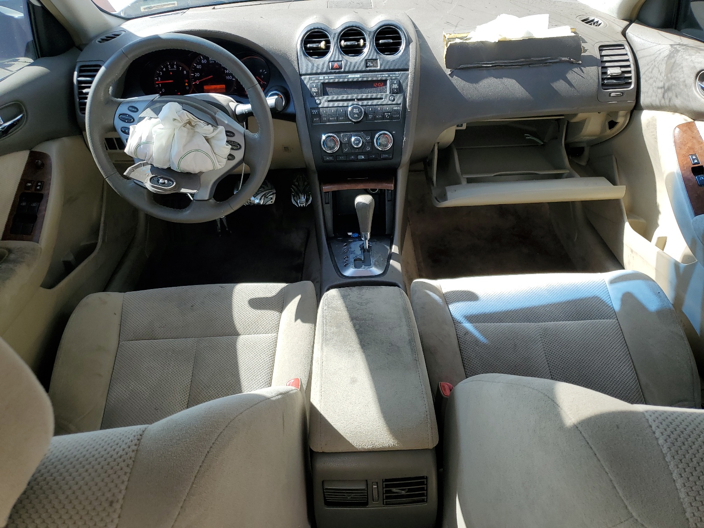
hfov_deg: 67.3
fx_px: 529
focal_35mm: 26
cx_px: 352
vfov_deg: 53.1
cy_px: 264
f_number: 1.5
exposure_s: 1/400
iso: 50
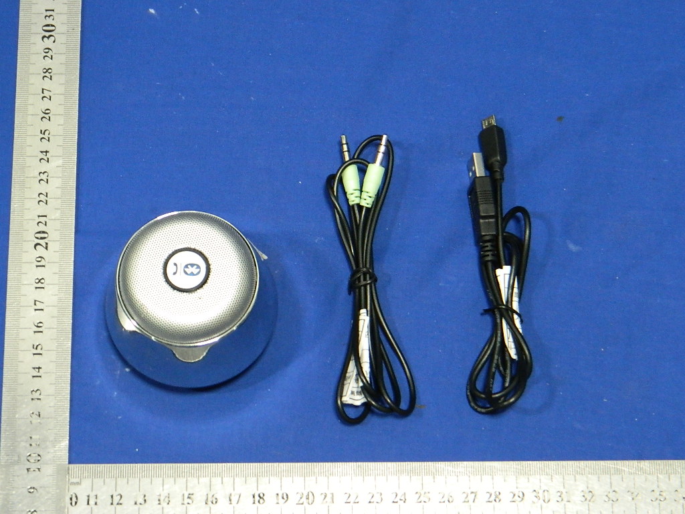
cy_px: 257
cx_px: 342
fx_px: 2038
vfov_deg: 14.4
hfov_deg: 19.1
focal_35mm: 103
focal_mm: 18.6
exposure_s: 1/4
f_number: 4.5
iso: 400
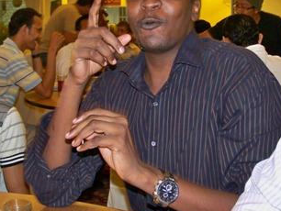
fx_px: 561
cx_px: 160
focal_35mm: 69
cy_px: 86
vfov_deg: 21.3
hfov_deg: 28.1
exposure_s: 1/30
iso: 200
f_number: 2.8
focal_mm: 5.85
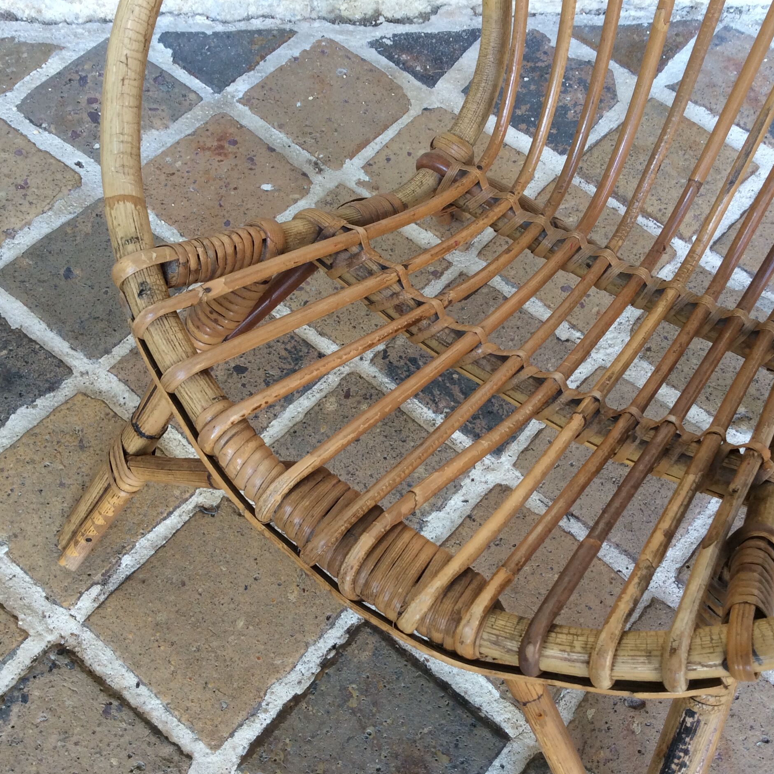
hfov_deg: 42.8
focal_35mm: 39
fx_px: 987
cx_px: 376
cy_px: 384
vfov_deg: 42.8
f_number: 2.4
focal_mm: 3.3
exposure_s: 1/33
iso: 32
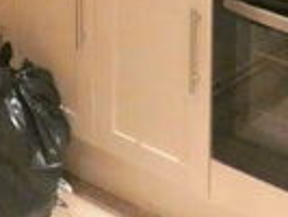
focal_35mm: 105
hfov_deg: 18.7
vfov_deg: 12.6
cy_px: -203
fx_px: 874
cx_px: 110
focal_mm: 3.6
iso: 1600
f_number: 2.8
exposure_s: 1/60
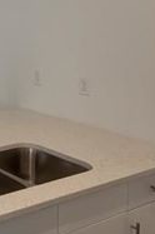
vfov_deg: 35.2
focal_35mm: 55
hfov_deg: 18.1
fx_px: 357
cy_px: 48
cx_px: -141
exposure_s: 1/120
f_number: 2.2
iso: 80
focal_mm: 2.22
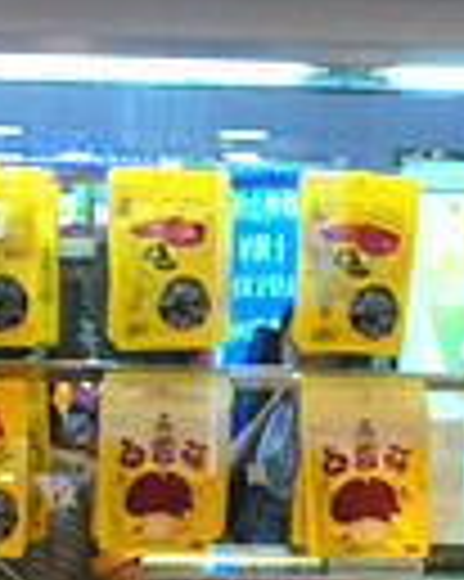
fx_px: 3025
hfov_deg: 8.8
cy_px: 558
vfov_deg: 10.9
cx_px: 383
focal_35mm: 176
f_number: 2.2
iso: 32
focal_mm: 4.15
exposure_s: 1/33
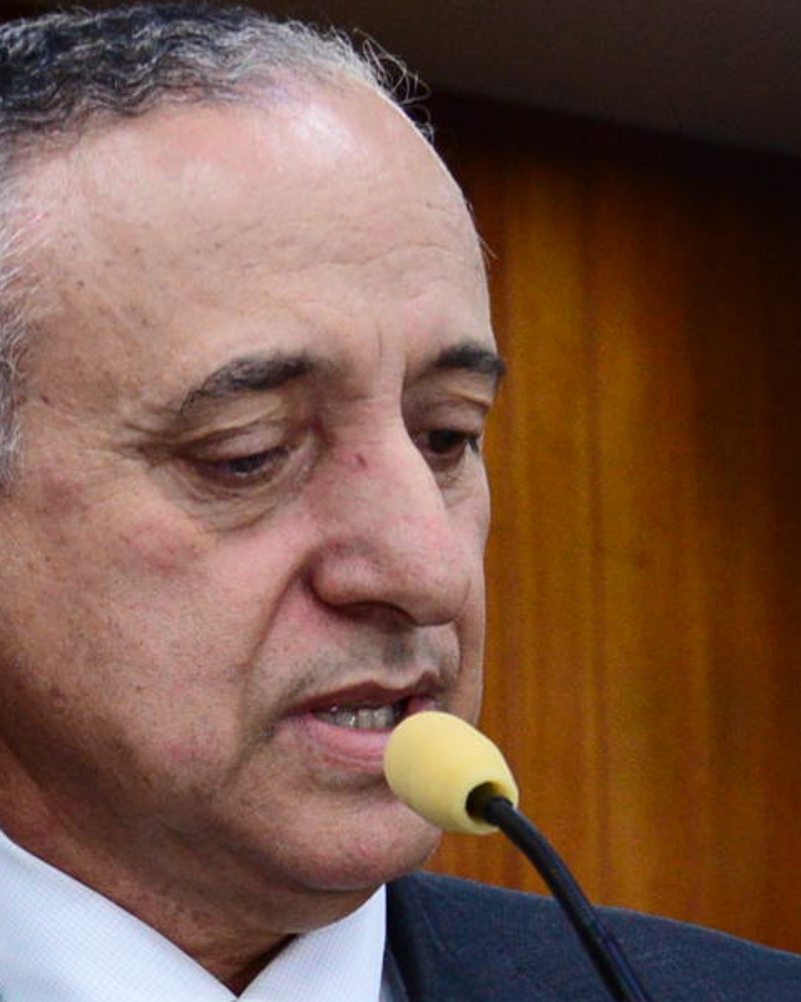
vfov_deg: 11.4
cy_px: 1318
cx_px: 20
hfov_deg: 9.3
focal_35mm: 165
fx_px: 4891
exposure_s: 1/60
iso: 2500
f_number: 5.6
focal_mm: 35
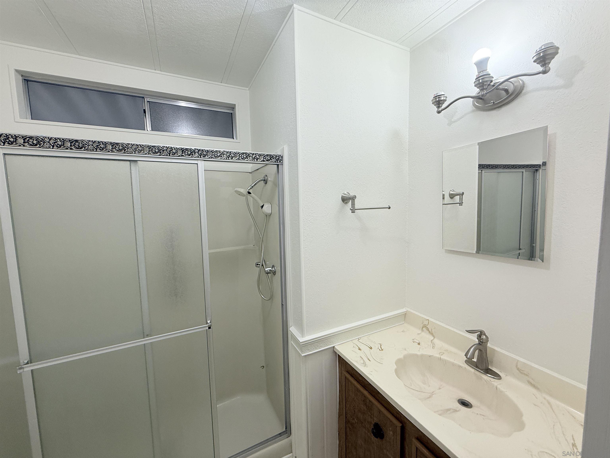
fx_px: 247
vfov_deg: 85.7
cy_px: 229
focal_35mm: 14
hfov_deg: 102.1
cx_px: 305
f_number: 2.2
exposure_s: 1/120
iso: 80
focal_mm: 2.22
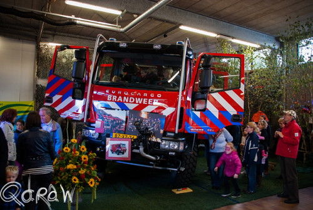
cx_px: 156
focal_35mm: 27
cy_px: 105
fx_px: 235
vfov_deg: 48.1
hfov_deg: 67.3
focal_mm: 18
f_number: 3.5
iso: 400
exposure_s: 1/30
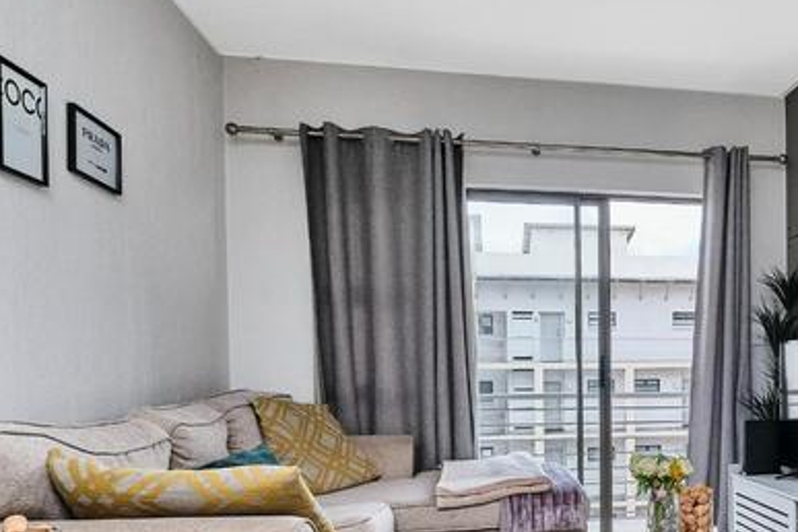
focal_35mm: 31
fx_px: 687
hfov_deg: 55.4
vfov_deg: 41.2
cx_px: 656
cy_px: 393
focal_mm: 10
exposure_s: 1/200
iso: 800
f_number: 8
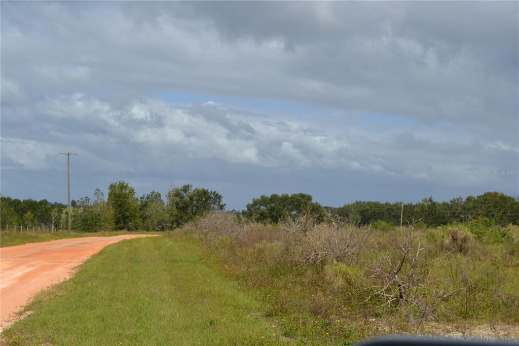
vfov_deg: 22.6
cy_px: 173
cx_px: 260
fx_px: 865
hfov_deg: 33.4
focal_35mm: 60
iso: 100
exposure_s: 1/320
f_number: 9
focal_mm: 40
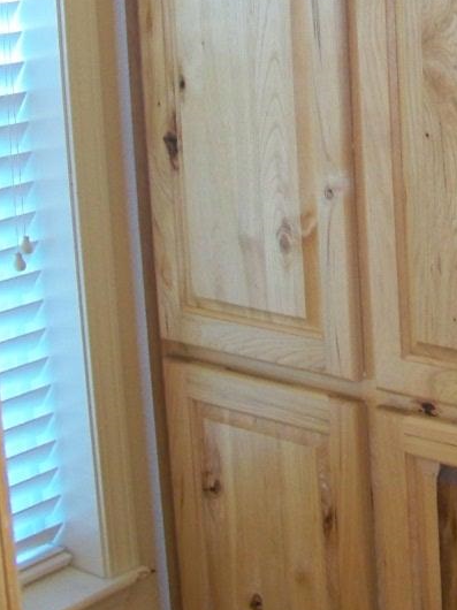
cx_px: 533
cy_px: 68
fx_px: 1533
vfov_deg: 22.0
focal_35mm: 87
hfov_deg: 16.3
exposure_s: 1/30
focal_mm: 5.85
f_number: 2.8
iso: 200
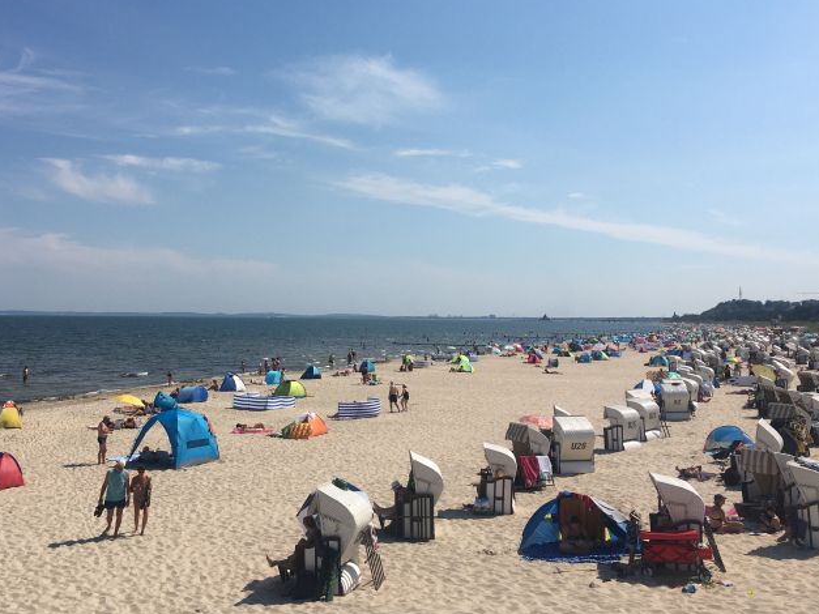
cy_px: 238
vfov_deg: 38.5
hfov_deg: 50.0
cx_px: 347
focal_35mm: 37
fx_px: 875
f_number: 2.2
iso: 25
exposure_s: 1/4049
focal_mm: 4.15
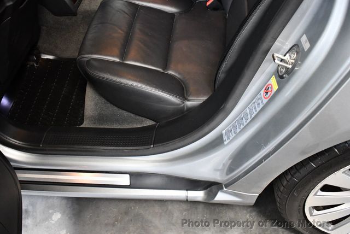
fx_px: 350
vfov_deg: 36.9
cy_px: 117
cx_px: 175
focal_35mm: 36
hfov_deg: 53.1
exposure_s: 1/80
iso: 3200
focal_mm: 18
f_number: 3.5
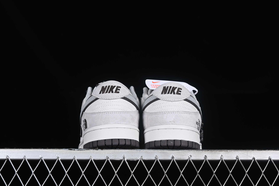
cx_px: 140
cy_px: 93
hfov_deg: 27.0
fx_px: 581
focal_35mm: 75
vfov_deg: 18.2
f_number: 8
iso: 160
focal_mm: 50
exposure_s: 1/80
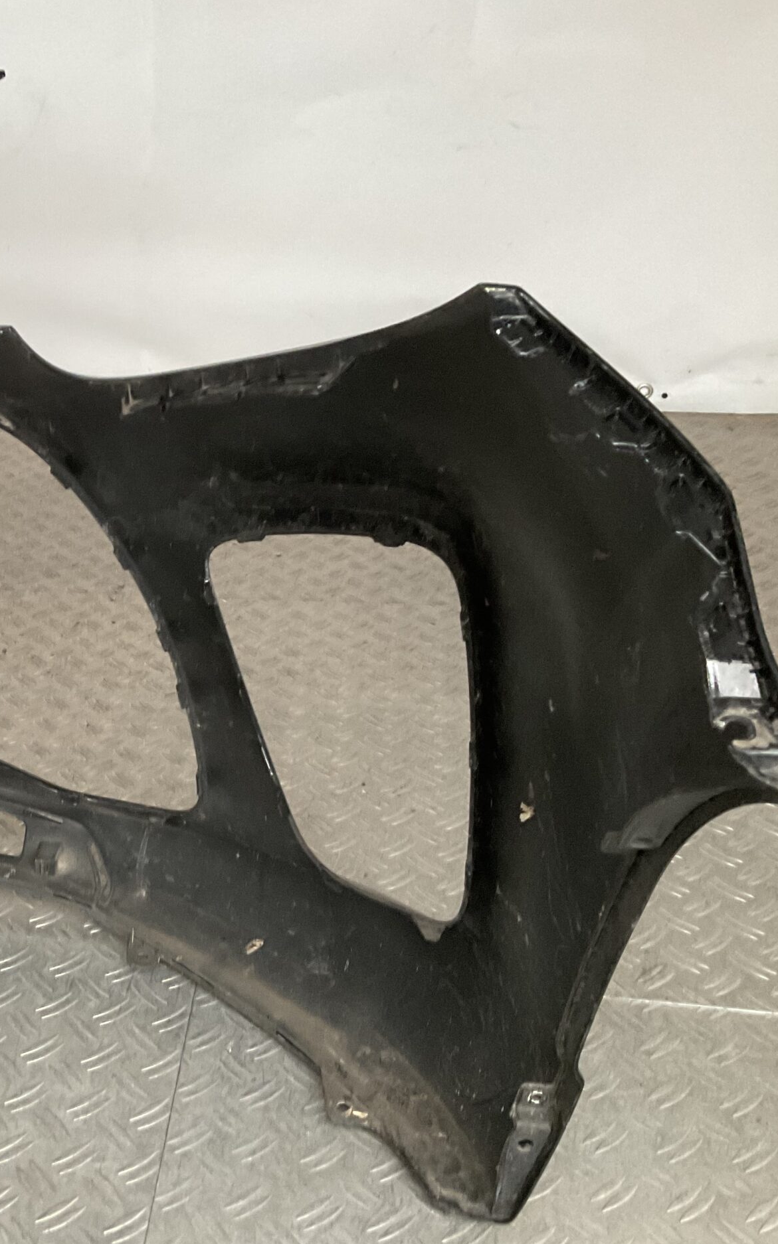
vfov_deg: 47.2
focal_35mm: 42
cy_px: 635
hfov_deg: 28.9
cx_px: 27
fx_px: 1425
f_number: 1.8
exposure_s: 1/50
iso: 160
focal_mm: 3
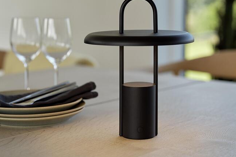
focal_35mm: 88
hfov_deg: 23.1
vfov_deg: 15.5
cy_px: 51
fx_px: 577
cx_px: 118
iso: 100
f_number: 3.6
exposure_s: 1/105
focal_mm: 80
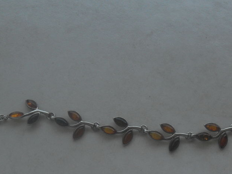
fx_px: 395
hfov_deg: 32.7
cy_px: 114
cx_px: 124
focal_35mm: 59
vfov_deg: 24.7
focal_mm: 6.3
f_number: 2.8
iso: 80
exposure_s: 1/125
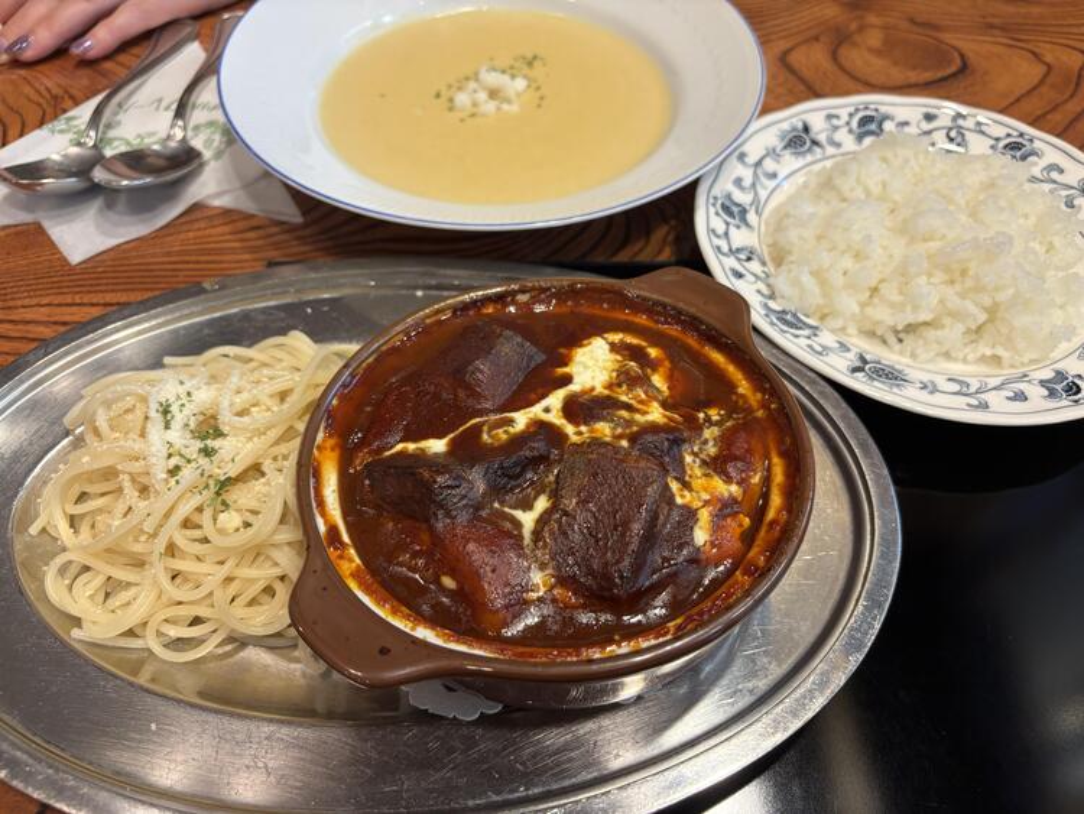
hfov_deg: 67.3
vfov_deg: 53.1
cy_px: 407
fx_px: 814
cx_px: 542
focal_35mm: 26
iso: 160
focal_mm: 5.96
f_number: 1.6
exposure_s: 1/60
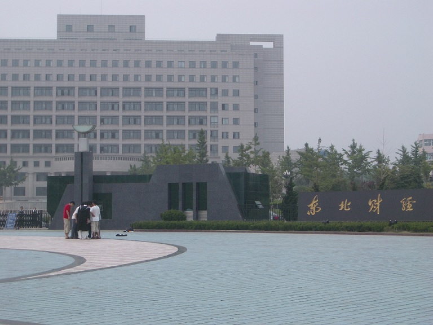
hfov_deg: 26.3
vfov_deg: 19.9
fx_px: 926
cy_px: 162
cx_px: 216
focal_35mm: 74
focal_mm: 12.2
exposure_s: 1/160
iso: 50
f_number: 6.2
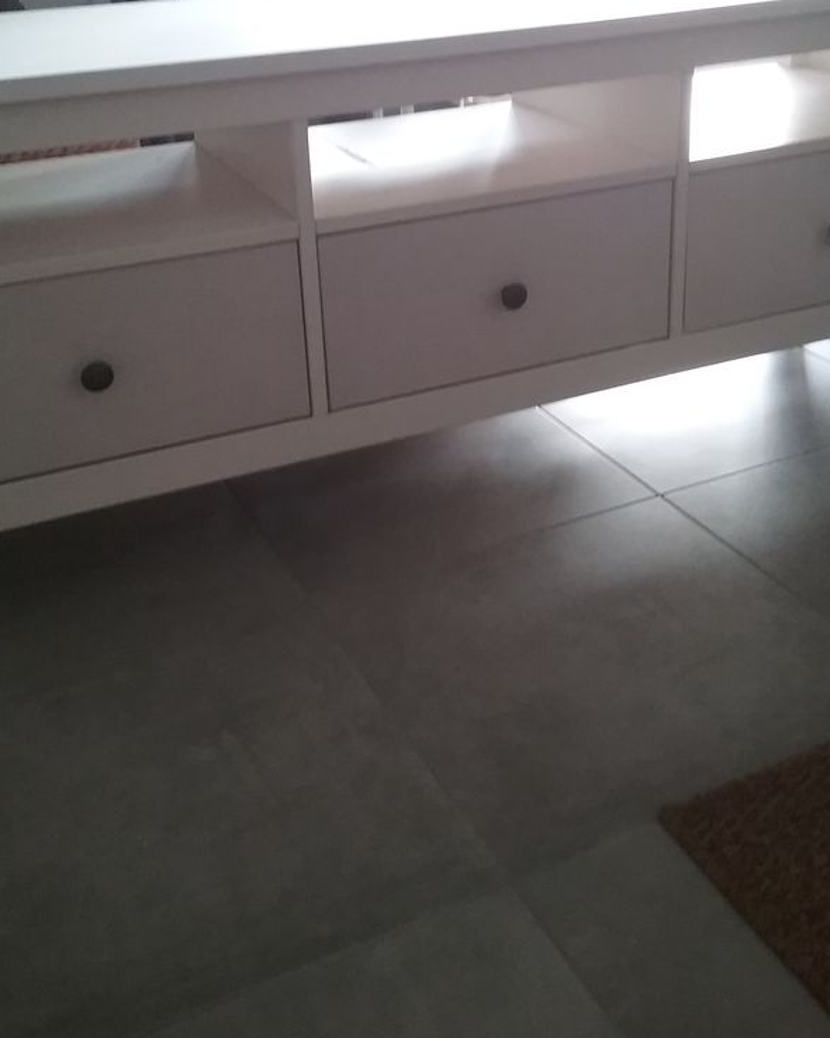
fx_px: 1259
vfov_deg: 44.3
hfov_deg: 36.5
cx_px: 450
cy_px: 367
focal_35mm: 41
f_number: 2.2
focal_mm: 3.3
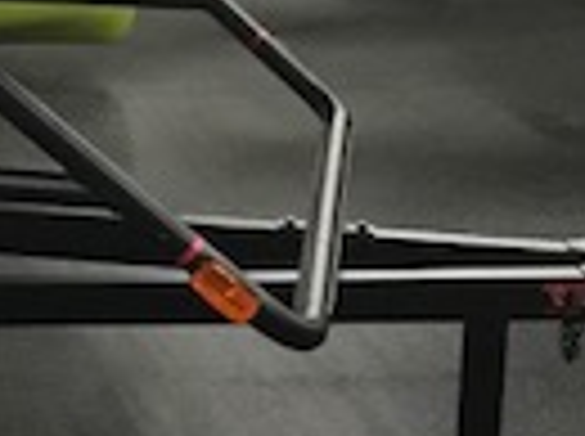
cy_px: 63
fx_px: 2328
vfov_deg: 10.7
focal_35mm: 138
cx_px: -292
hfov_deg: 13.5
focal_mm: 3.99
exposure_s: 1/15
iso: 100
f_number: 1.8
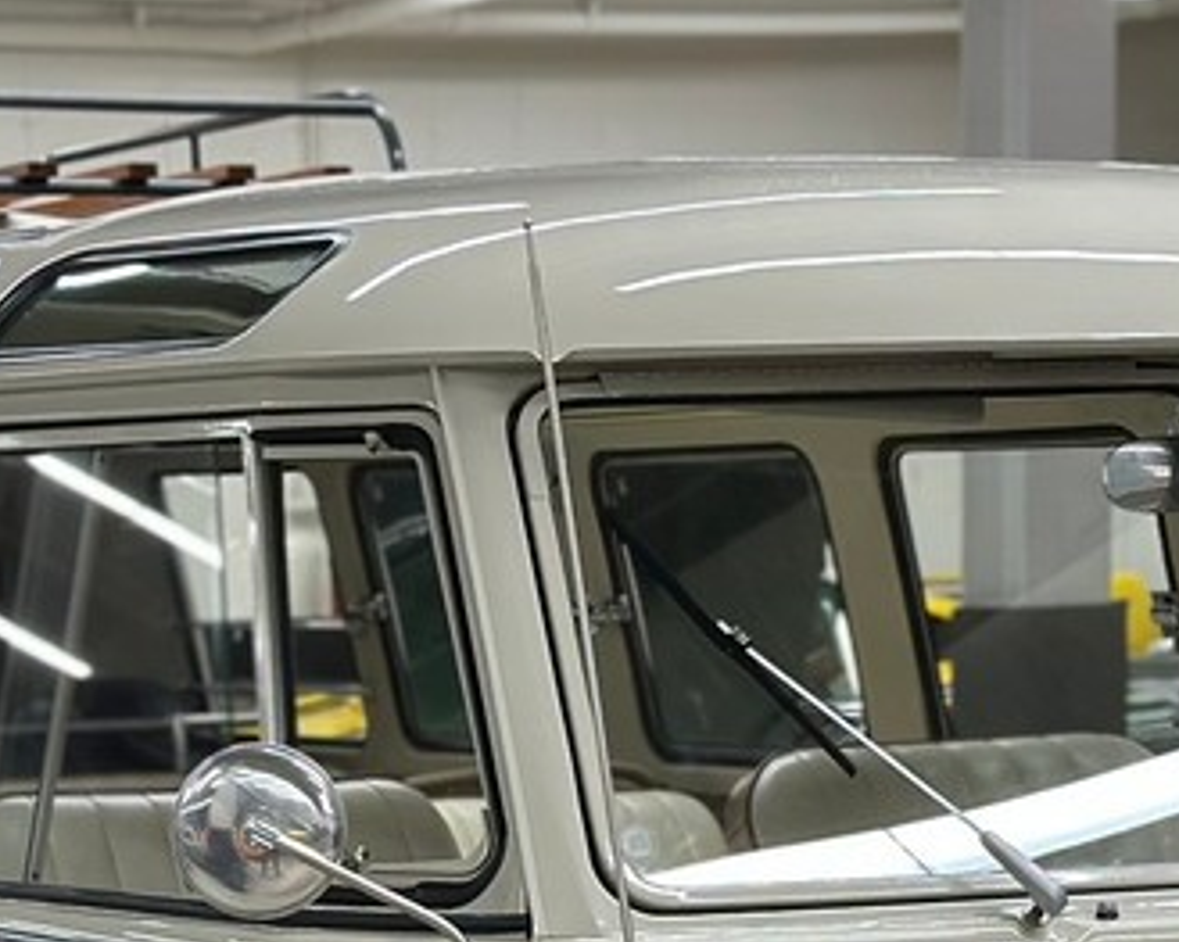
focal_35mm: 146
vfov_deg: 10.3
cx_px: 534
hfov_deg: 13.2
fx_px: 5093
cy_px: 1232
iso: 125
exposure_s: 1/60
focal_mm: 6.86
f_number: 1.78
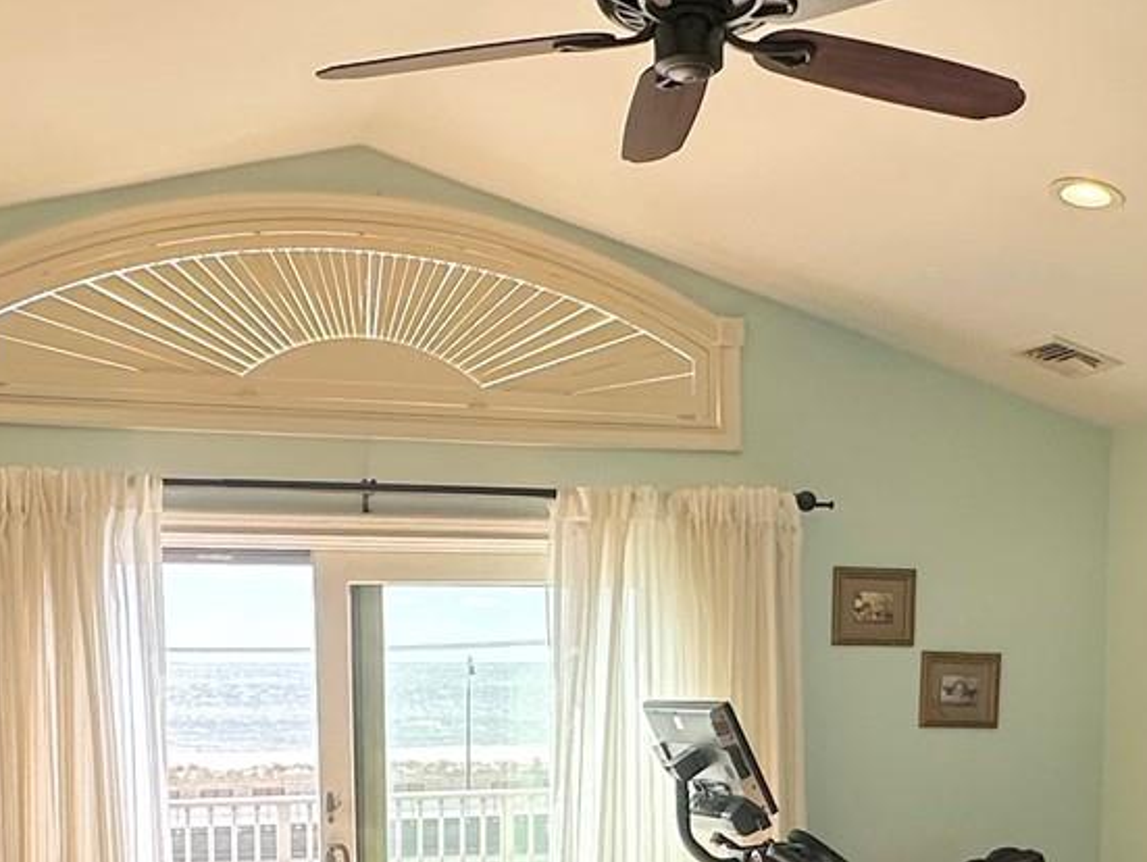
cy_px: 795
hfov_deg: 36.7
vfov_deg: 27.0
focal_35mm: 52
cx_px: 643
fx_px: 1724
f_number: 2.2
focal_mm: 2.22
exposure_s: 1/330
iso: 40
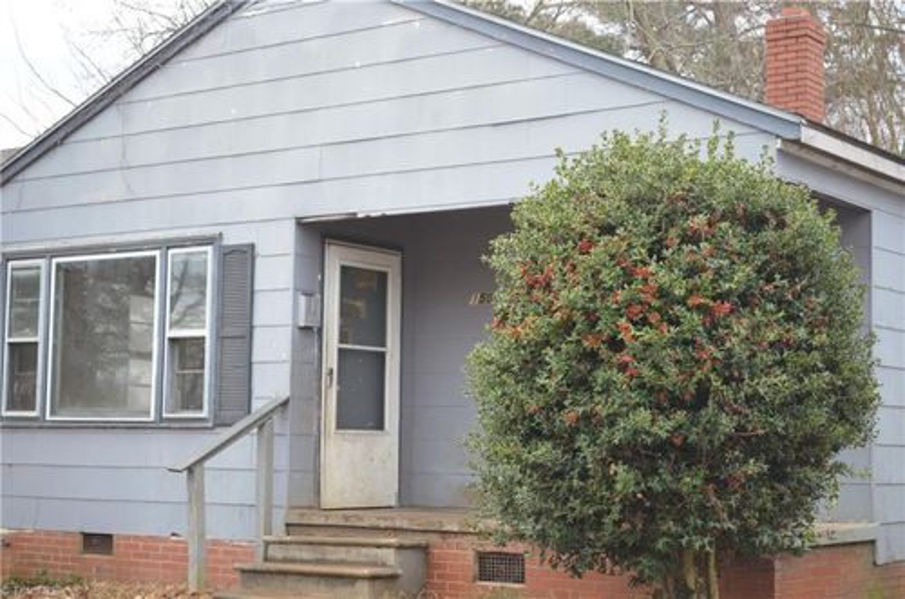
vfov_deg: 20.5
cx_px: 452
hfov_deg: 30.6
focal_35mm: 66
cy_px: 300
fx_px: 1655
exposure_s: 1/60
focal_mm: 44
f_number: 5.3
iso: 400
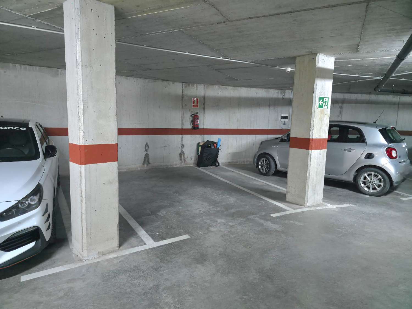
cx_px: 206
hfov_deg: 73.9
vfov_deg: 58.9
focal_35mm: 23
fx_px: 274
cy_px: 154
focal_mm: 6.3
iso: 1600
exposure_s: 1/25.1
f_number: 1.7
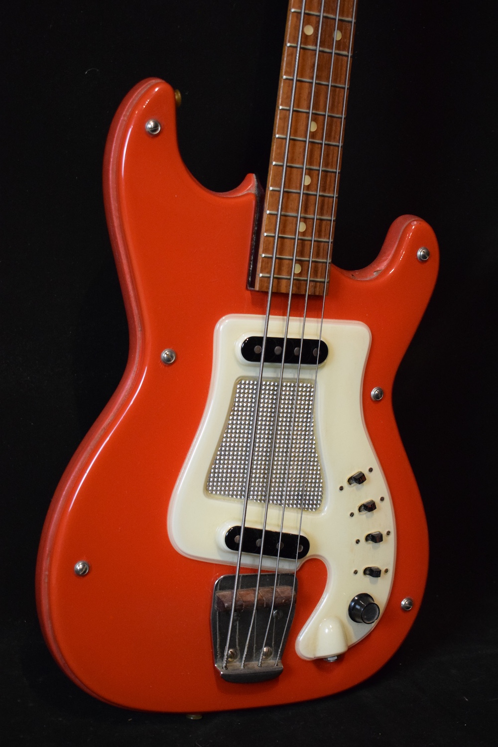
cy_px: 374
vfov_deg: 35.1
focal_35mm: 57
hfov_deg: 23.8
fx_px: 1183
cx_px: 249
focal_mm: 38
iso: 3200
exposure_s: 1/60
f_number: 4.8
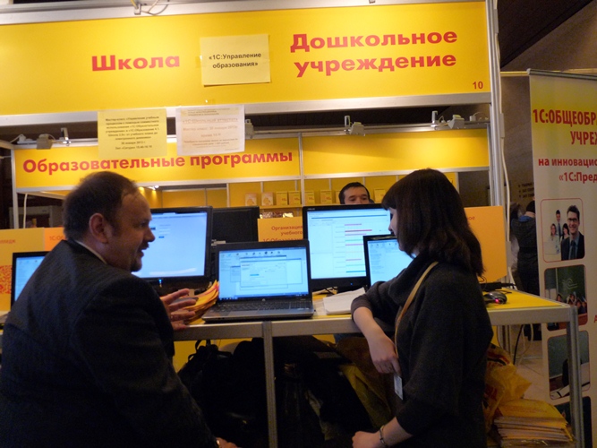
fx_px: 466
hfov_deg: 65.3
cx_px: 298
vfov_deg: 51.3
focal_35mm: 27
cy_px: 224
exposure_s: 1/60
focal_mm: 4.8
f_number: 2.8
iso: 400
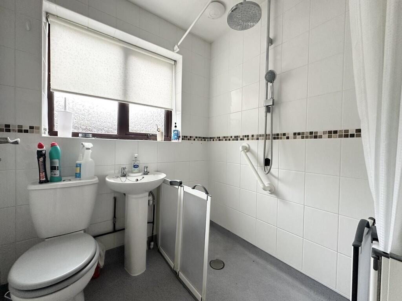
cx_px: 201
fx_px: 163
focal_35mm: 14
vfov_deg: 85.7
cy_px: 150
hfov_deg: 102.1
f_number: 2.2
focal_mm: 2.22
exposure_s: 1/99
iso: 320
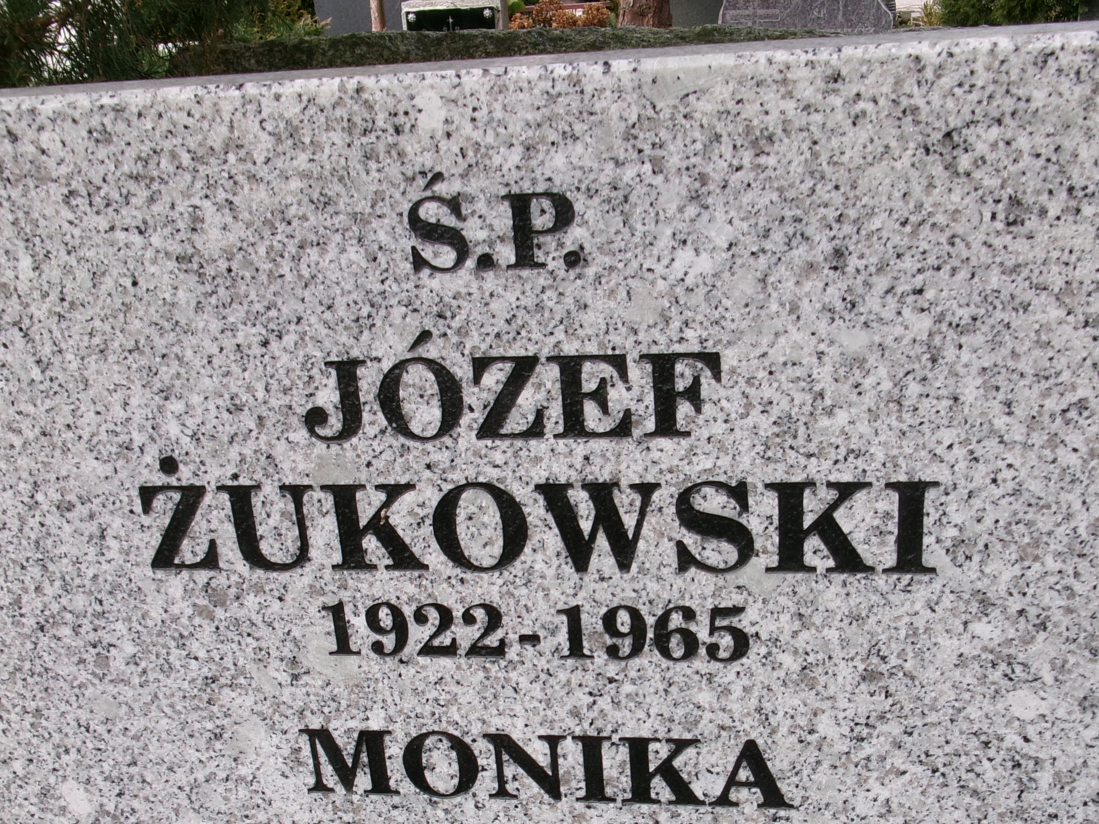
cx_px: 563
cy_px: 656
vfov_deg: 30.2
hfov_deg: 40.4
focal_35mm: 47
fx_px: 1492
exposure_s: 1/105
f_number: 3.9
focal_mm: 5.1
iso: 100
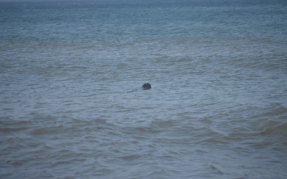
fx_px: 2401
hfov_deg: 6.8
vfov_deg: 4.3
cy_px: 84
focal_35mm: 307
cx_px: 143
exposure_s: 1/1000
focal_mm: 200
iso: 200
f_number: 5.6
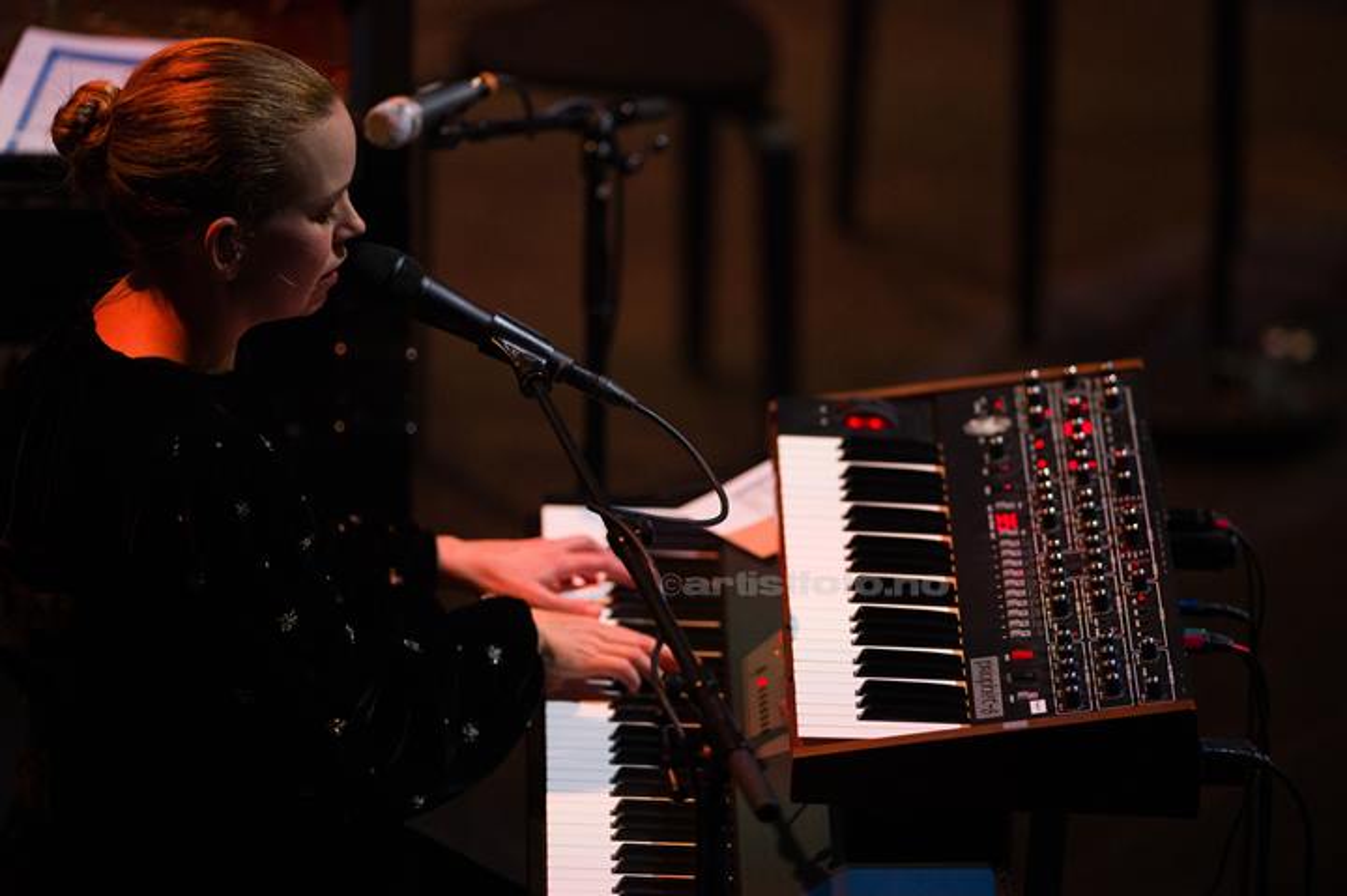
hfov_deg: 6.9
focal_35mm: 300
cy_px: 448
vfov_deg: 4.6
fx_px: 11217
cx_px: 674
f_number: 2.8
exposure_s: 1/500
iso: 4000
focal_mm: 300
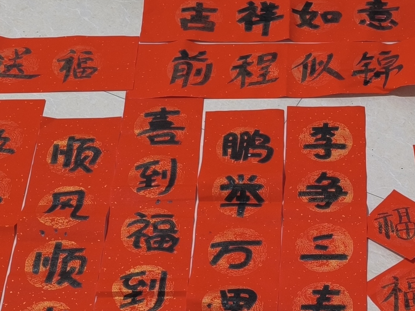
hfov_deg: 27.3
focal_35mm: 68
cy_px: 352
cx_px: 388
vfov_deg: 20.5
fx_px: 815
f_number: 1.65
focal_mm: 6.14
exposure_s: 1/25
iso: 1250
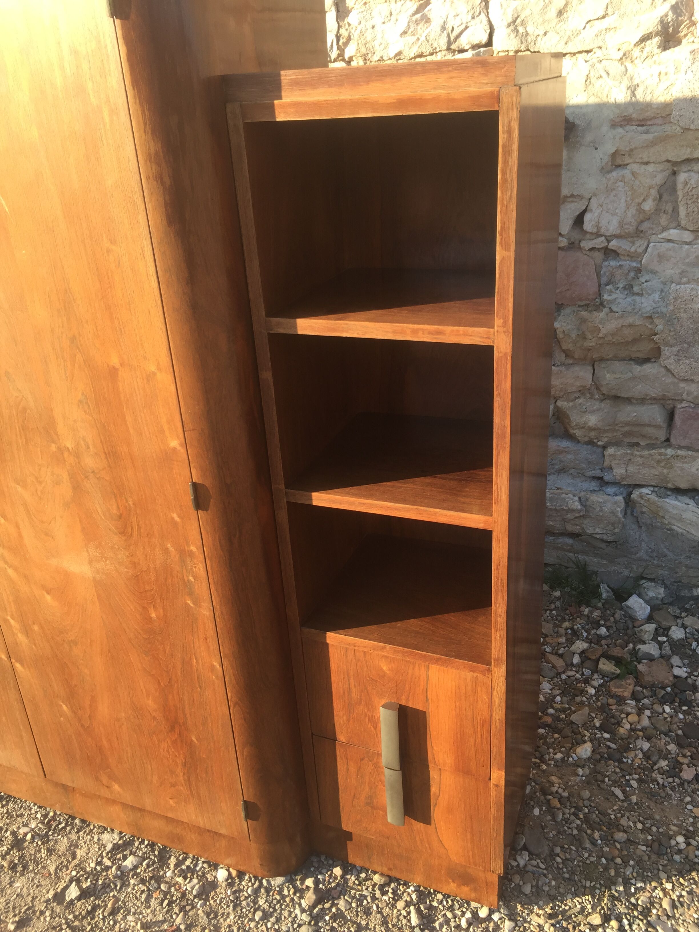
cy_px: 466
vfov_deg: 61.7
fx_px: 781
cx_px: 350
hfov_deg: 48.2
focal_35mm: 29
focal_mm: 4.15
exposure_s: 1/265
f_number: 2.2
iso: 32
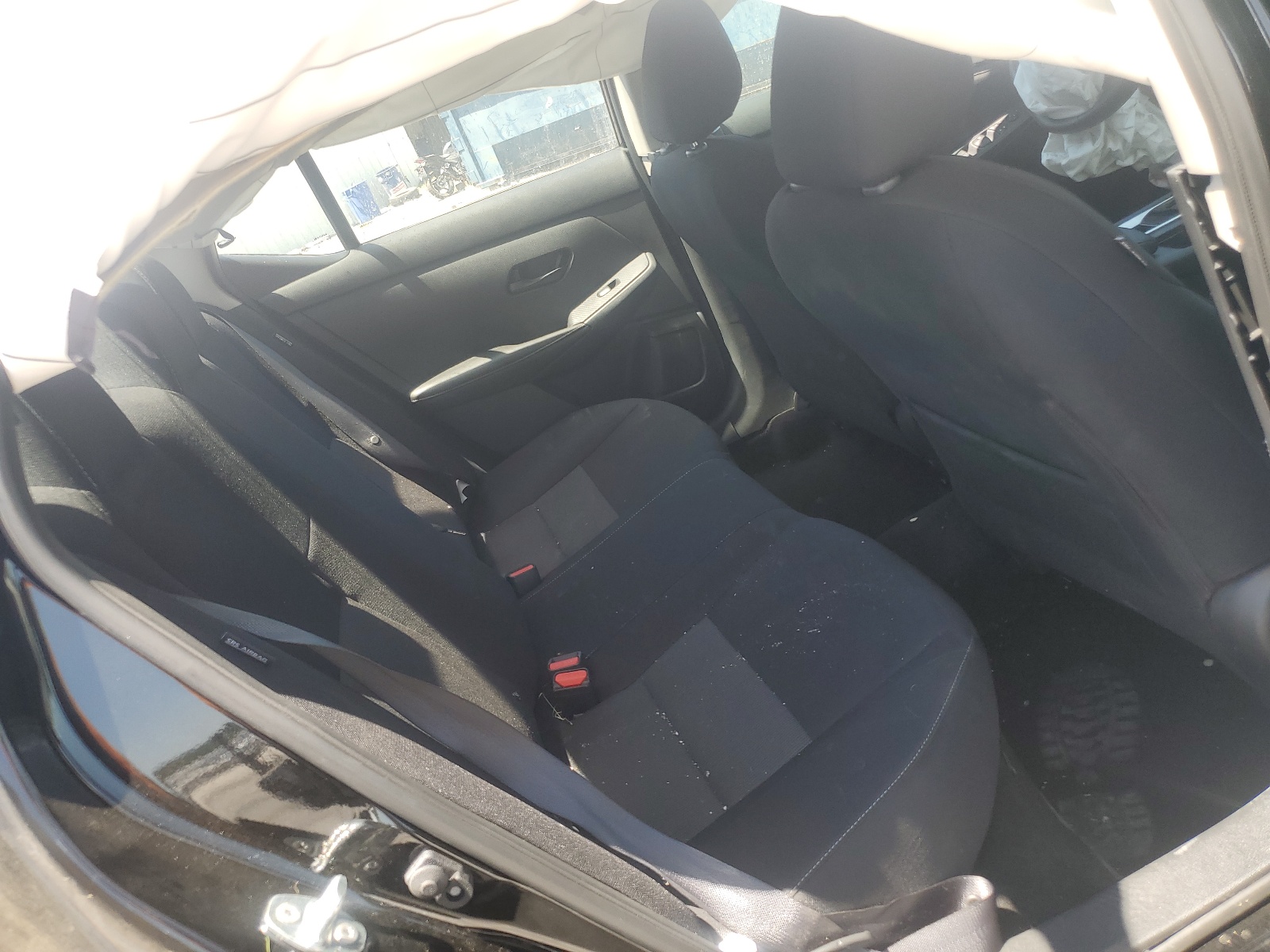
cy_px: 476
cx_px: 635
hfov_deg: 67.3
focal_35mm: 26
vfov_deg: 53.1
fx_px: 954
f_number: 1.5
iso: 50
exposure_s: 1/303
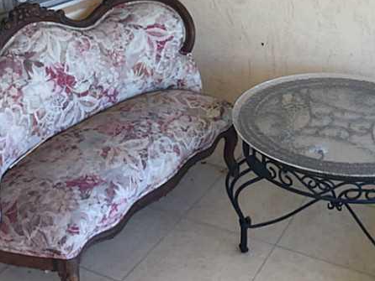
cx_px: 241
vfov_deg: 27.1
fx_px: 564
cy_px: 32
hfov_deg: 36.5
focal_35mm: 52
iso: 32
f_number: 2.2
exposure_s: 1/122
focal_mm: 4.15
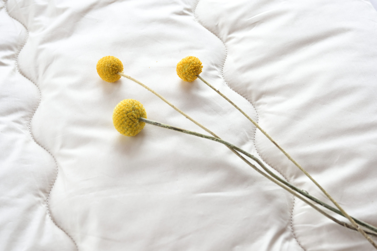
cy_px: 126
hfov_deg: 31.9
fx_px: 659
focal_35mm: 63
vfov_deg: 21.5
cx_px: 188
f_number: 5
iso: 250
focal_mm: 42
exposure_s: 1/30
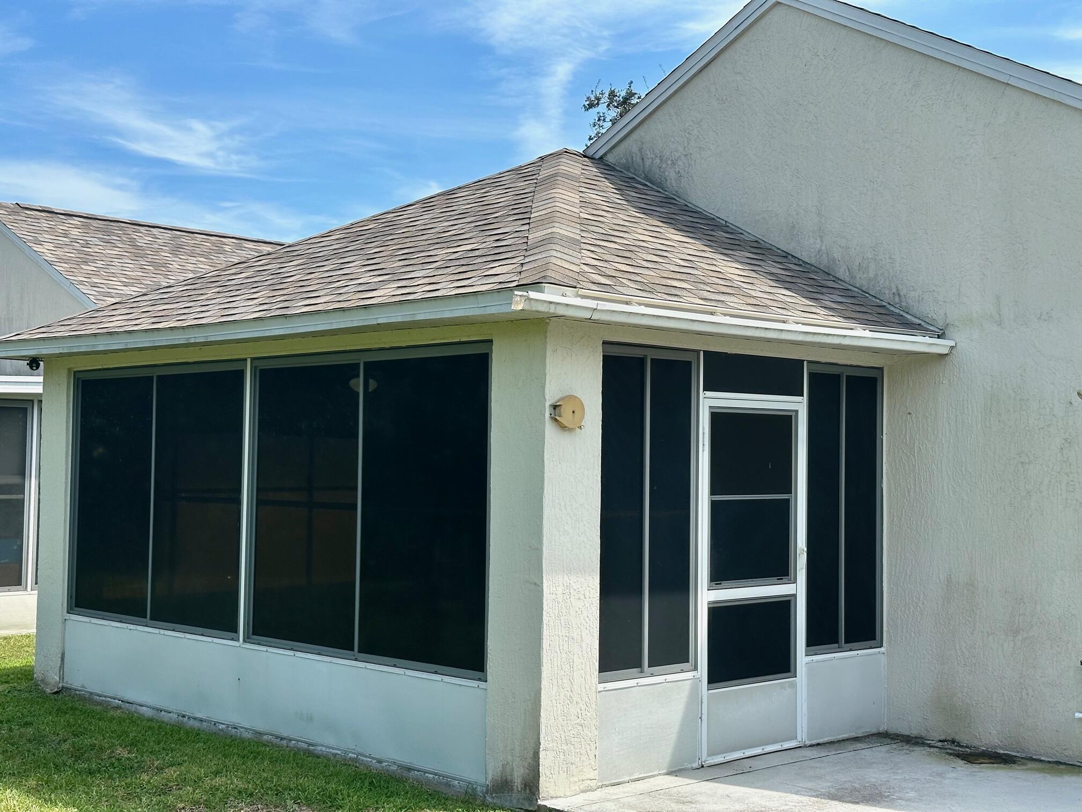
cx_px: 541
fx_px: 1500
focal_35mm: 48
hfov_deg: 39.7
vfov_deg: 30.3
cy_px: 406
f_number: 1.78
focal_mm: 6.86
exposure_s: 1/2667
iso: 64
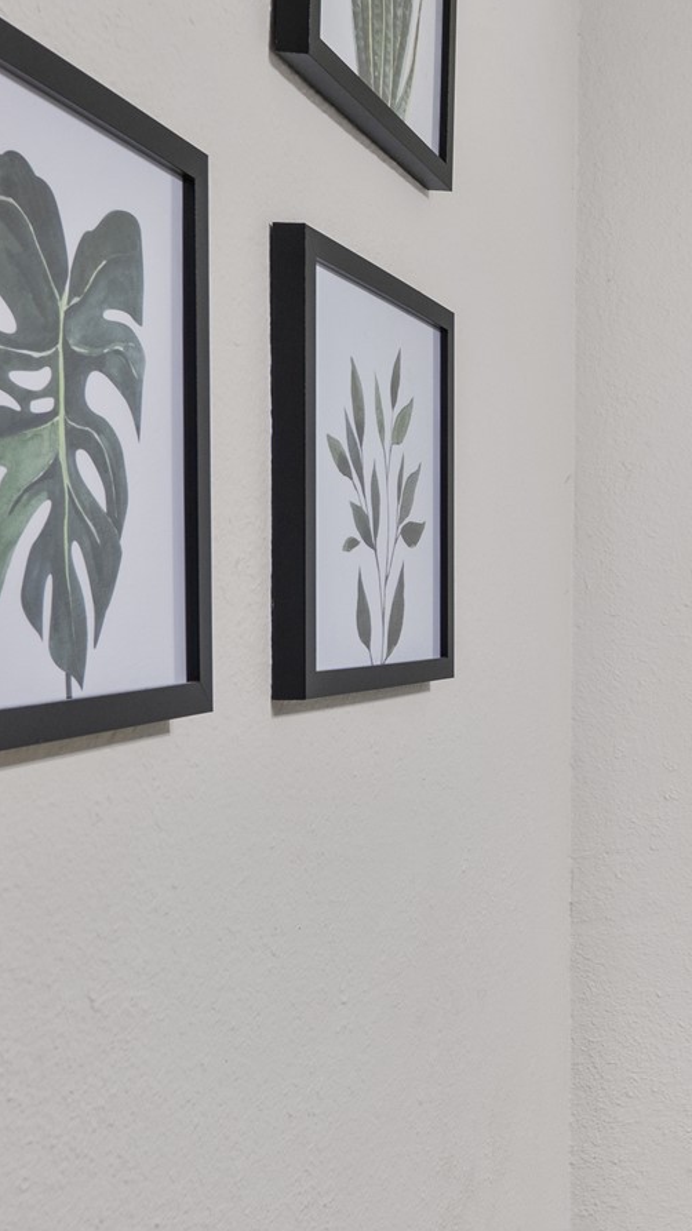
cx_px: 1180
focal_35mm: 43
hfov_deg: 20.9
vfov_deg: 47.4
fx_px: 1403
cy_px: 613
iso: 640
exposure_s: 1/3
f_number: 11
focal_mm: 18
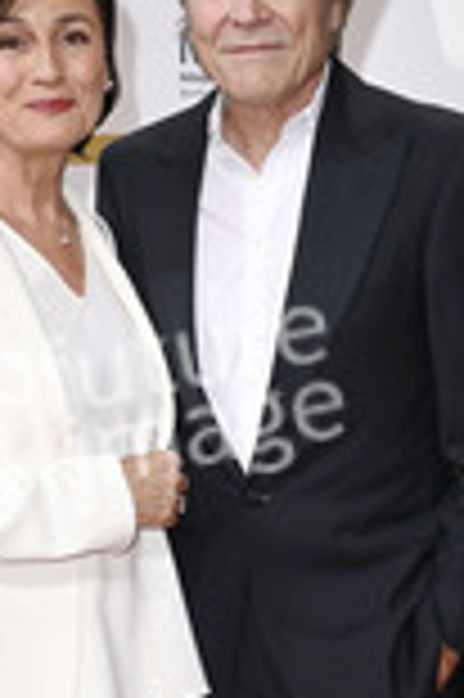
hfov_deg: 11.0
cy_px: 639
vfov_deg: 16.3
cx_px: 243
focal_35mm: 124
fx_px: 2403
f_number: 6.3
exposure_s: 1/250
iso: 640
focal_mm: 48
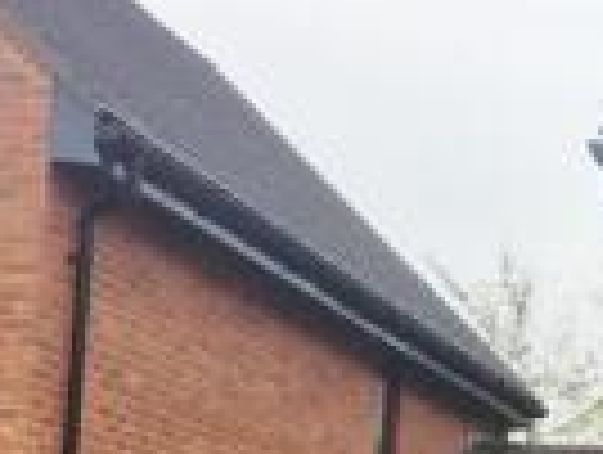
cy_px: 470
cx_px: 1298
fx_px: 2199
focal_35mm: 126
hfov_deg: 13.0
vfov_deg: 11.7
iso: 25
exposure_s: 1/121
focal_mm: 4.15
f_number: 2.2
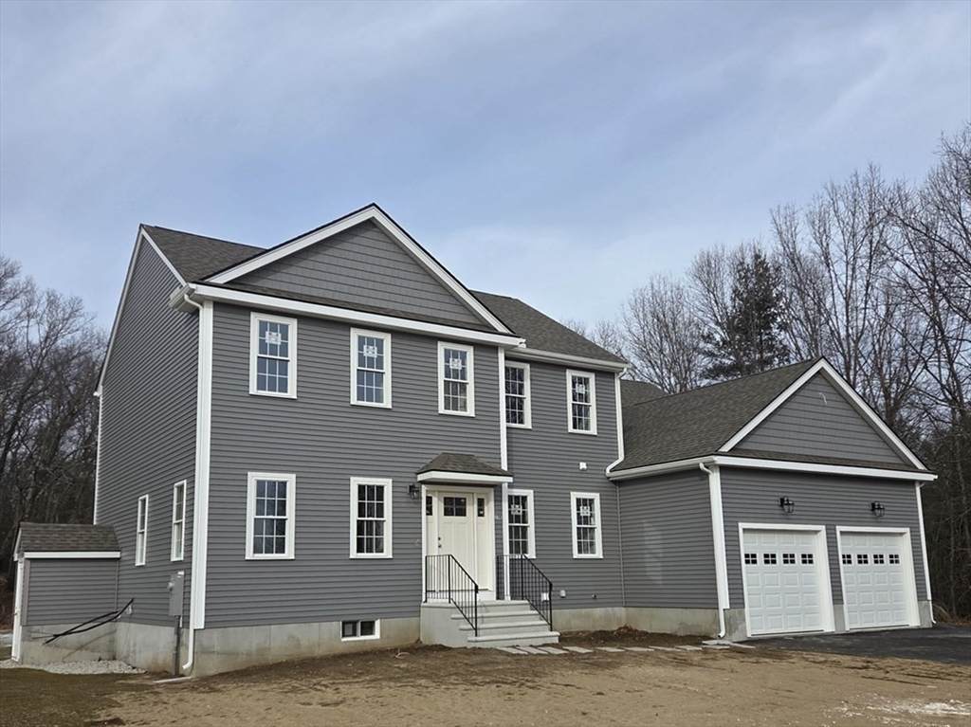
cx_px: 486
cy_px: 364
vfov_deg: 58.8
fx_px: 645
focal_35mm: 23
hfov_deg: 74.0
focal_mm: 5.4
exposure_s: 1/5261
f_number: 1.8
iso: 80
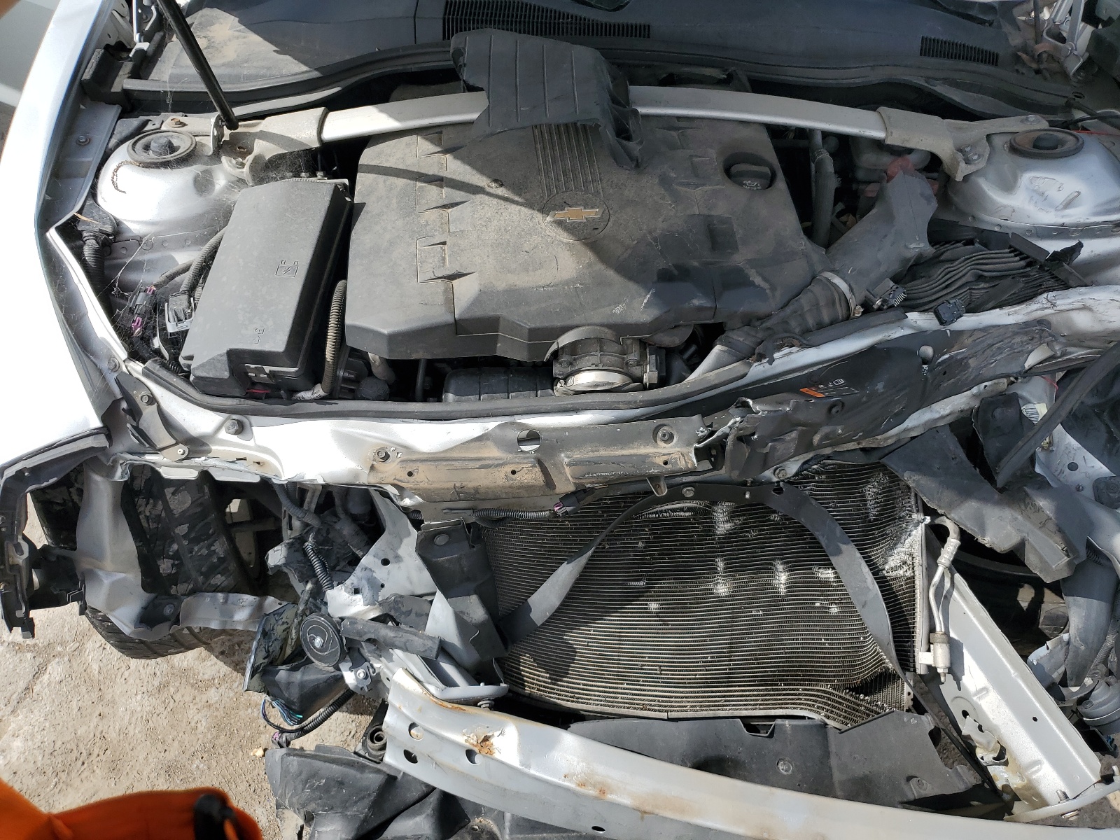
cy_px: 420
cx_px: 560
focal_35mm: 26
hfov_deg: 67.3
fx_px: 841
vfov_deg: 53.1
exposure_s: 1/3333
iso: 50
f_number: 1.5
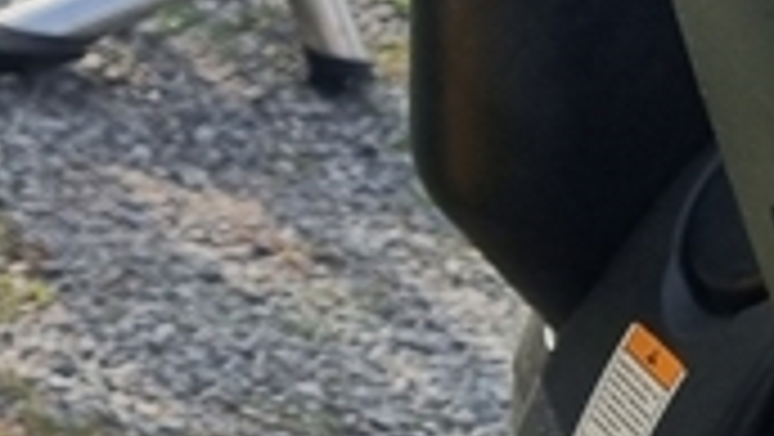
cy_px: 162
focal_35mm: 169
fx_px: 3471
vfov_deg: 7.2
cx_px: -1422
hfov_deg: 10.0
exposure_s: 1/1052
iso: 50
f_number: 1.8
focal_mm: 5.4
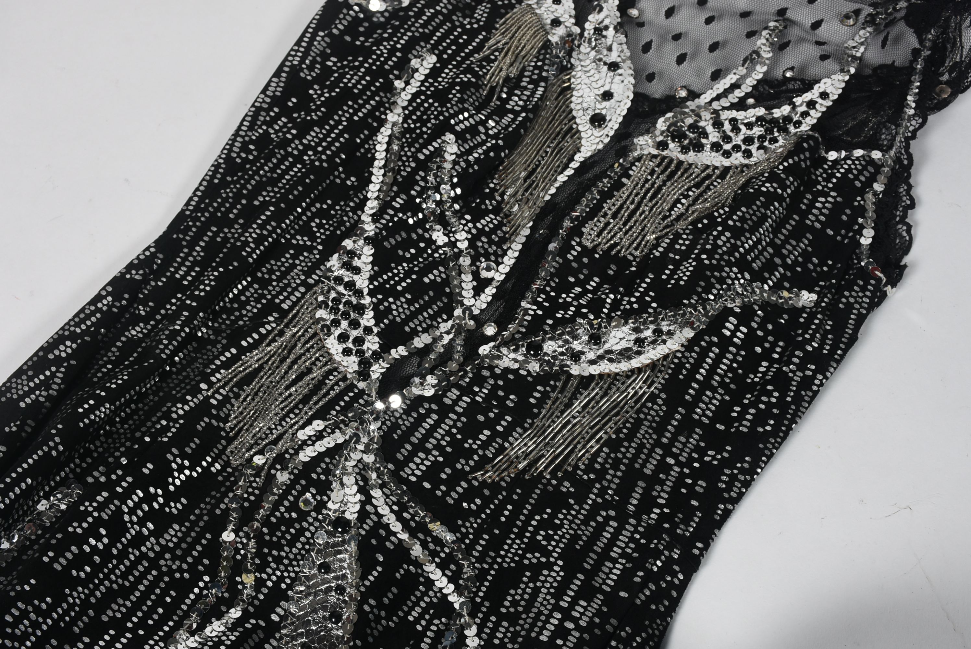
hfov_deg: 35.0
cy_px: 324
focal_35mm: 57
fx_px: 1539
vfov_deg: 23.8
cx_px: 486
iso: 200
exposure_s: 1/125
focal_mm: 38
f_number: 10
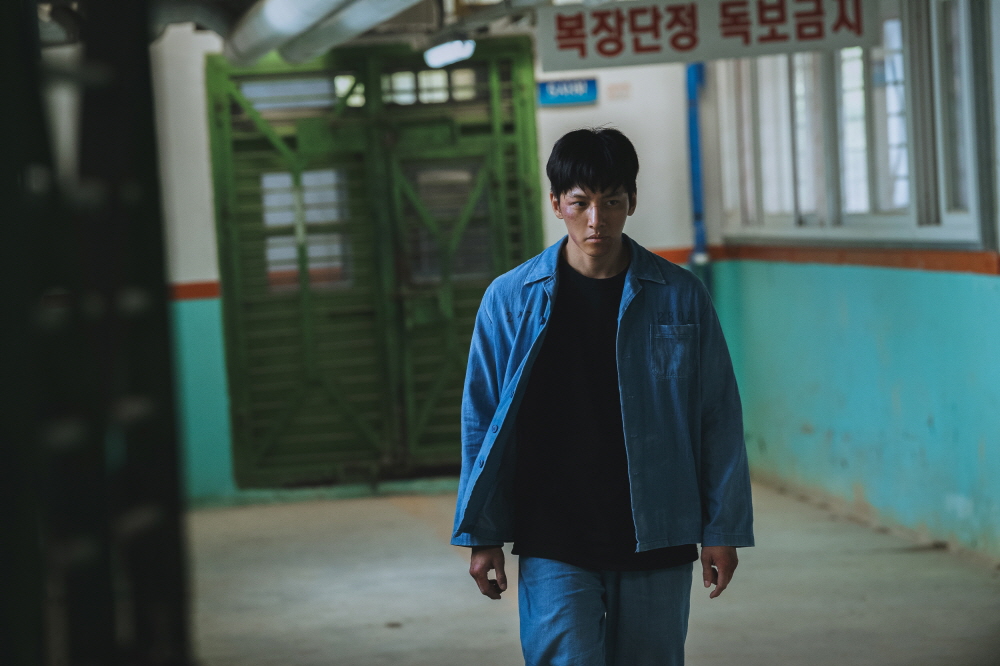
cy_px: 333
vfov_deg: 10.3
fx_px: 3693
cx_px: 500
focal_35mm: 133
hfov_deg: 15.4
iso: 2500
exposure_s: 1/320
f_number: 4
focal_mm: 133
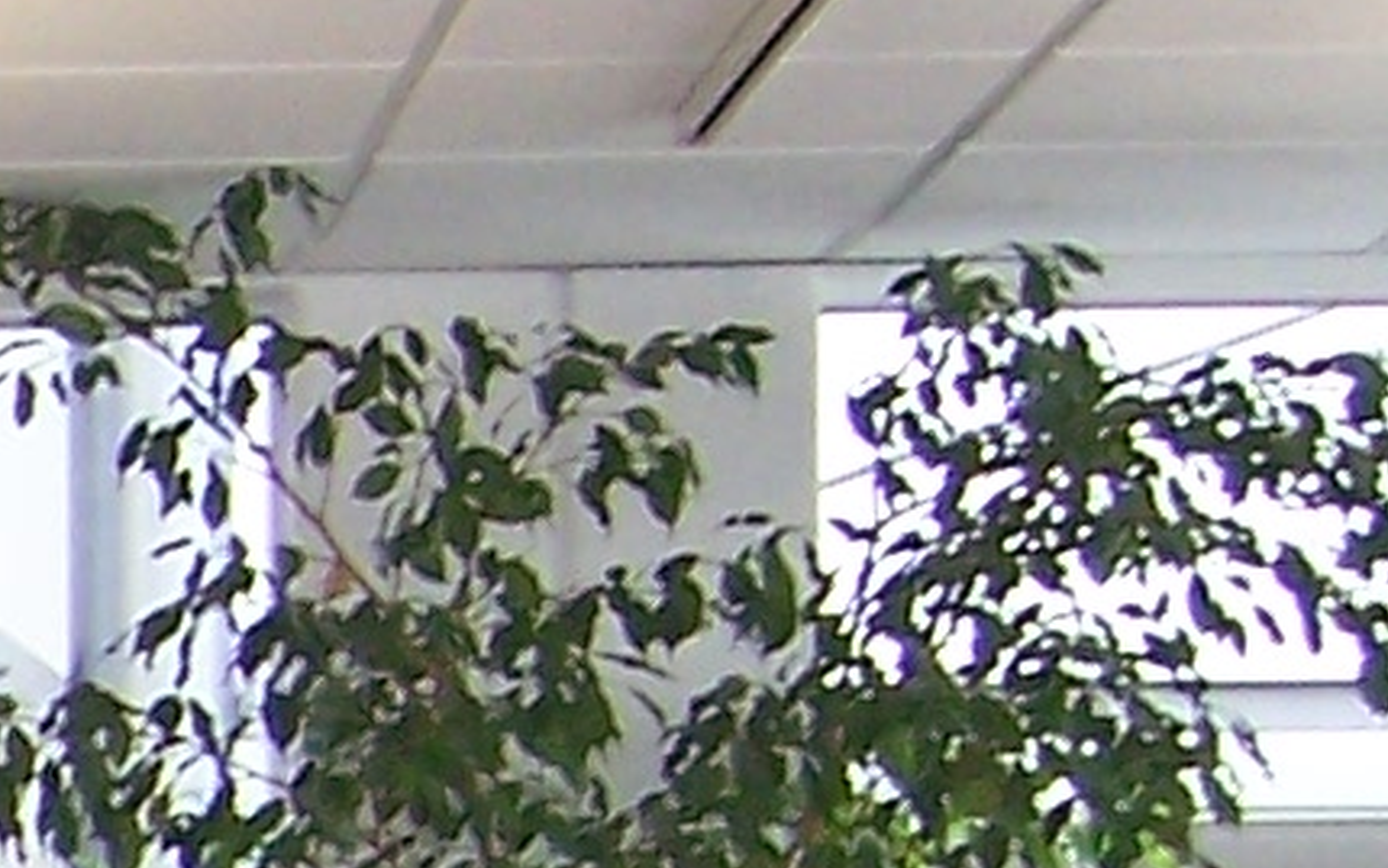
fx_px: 8589
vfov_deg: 5.6
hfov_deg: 8.0
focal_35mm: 227
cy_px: 1823
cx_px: -2740
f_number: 3
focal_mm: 6
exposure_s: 1/60
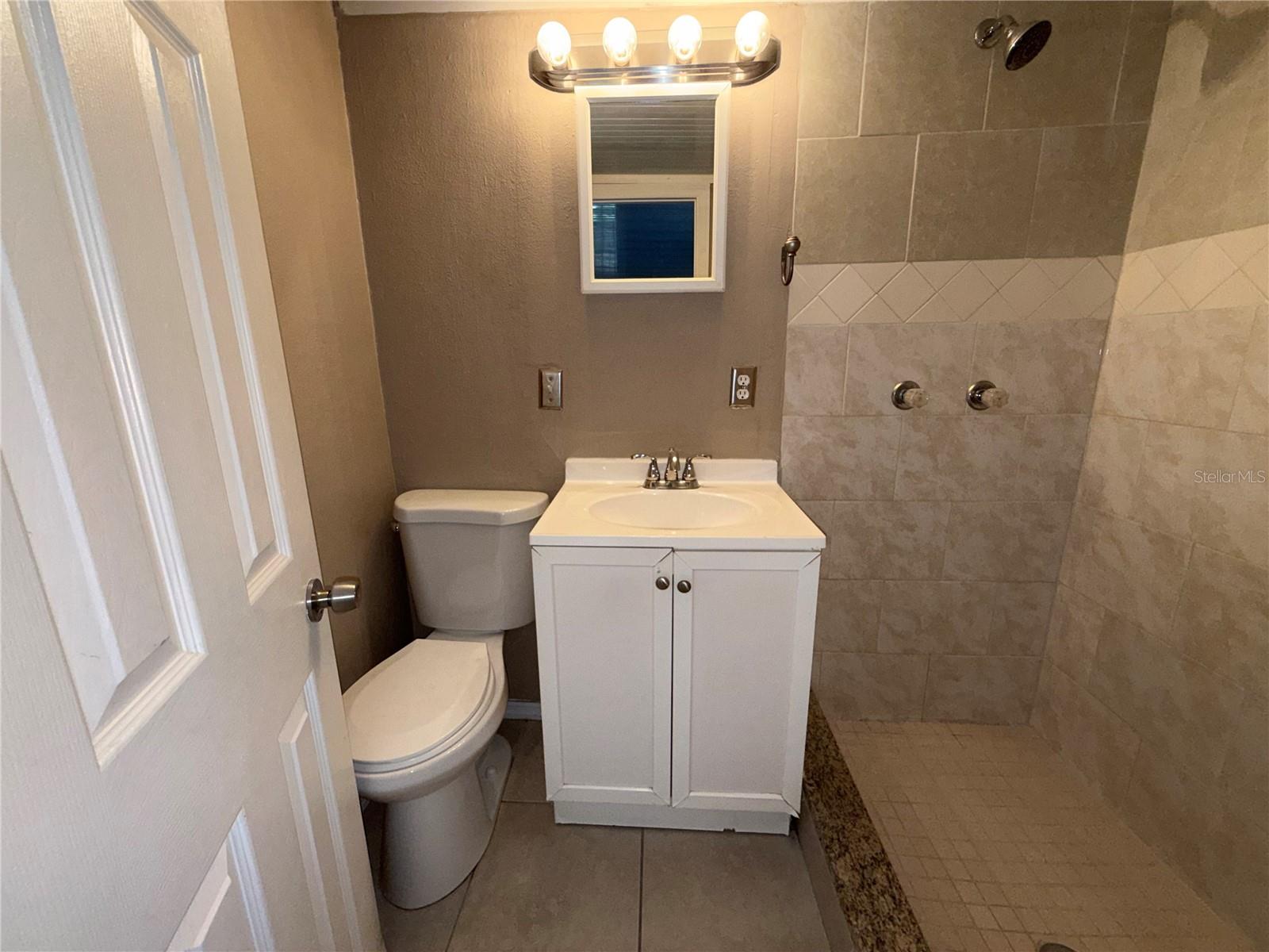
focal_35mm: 14
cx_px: 634
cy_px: 476
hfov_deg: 102.1
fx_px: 513
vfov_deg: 85.7
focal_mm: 2.22
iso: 80
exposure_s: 1/69
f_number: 2.2
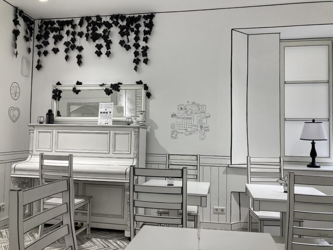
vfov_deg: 49.7
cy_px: 125
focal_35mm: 28
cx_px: 166
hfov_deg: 63.4
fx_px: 269
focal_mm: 3.99
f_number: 1.8
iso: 25
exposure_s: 1/100
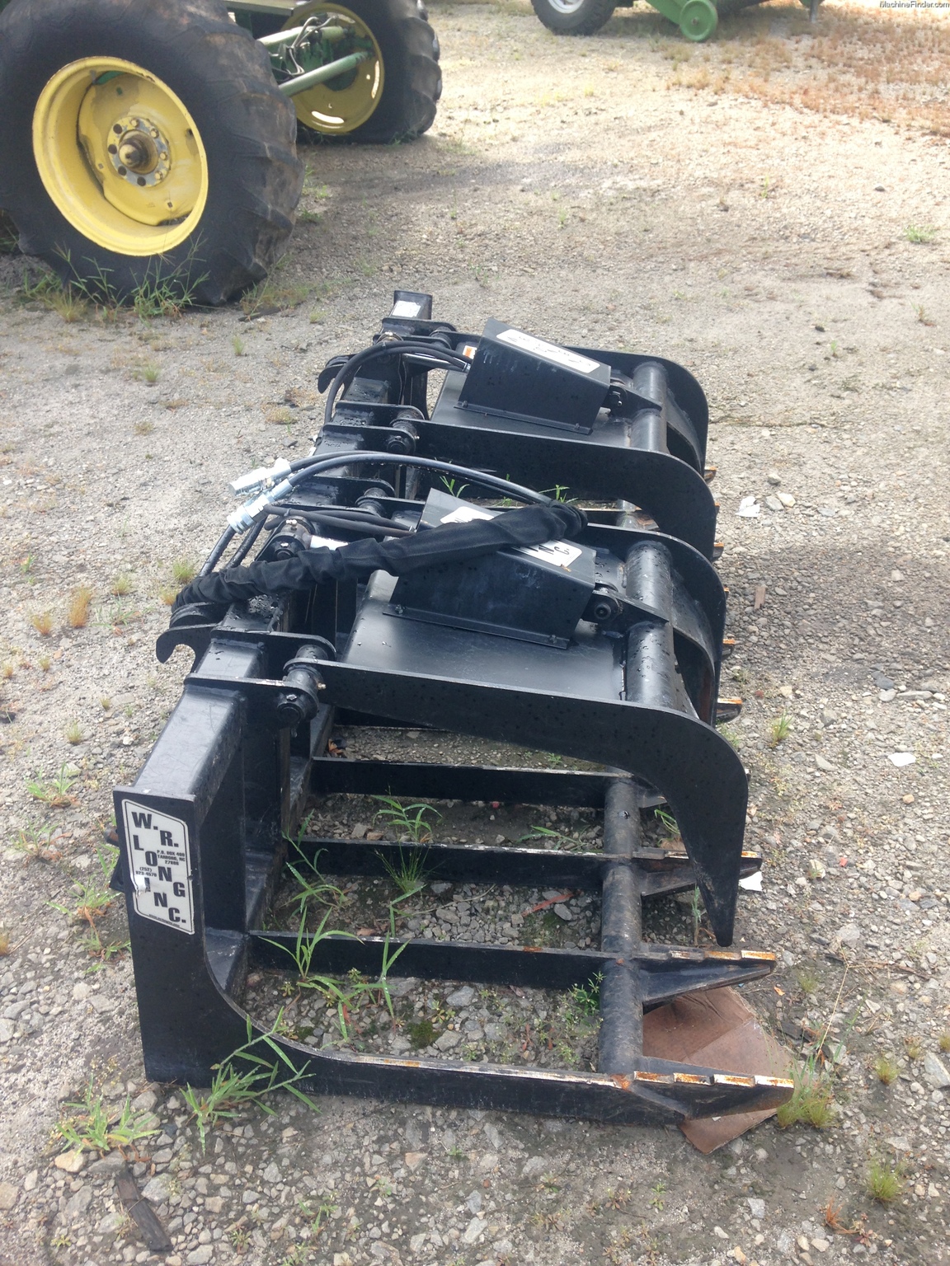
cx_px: 475
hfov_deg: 42.9
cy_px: 633
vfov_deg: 55.4
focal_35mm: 33
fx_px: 1208
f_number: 2.4
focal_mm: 4.12
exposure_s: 1/171
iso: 50
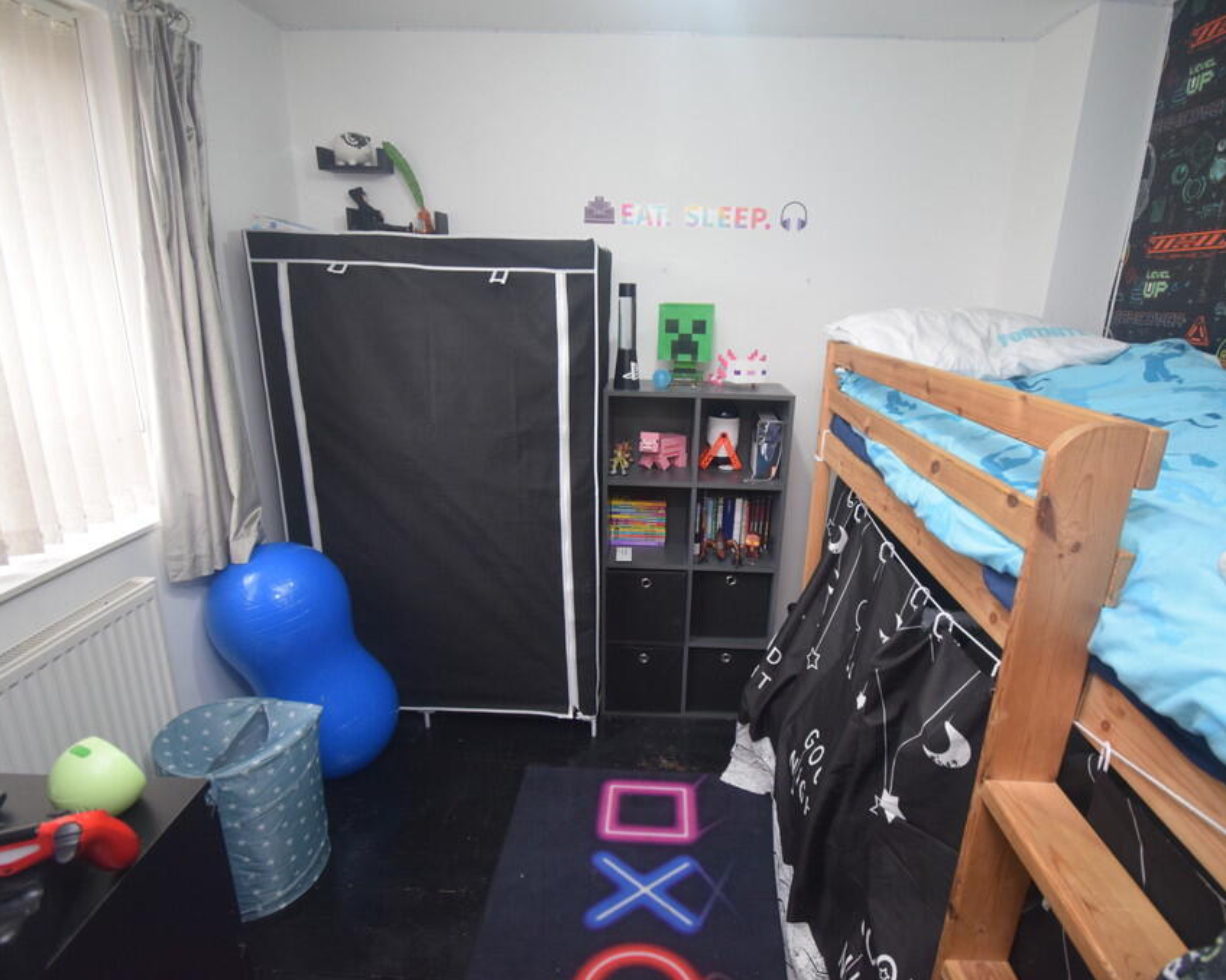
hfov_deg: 89.6
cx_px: 643
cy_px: 492
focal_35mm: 17
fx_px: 617
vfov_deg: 77.0
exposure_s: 1/60
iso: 1400
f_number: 4.5
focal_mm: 10
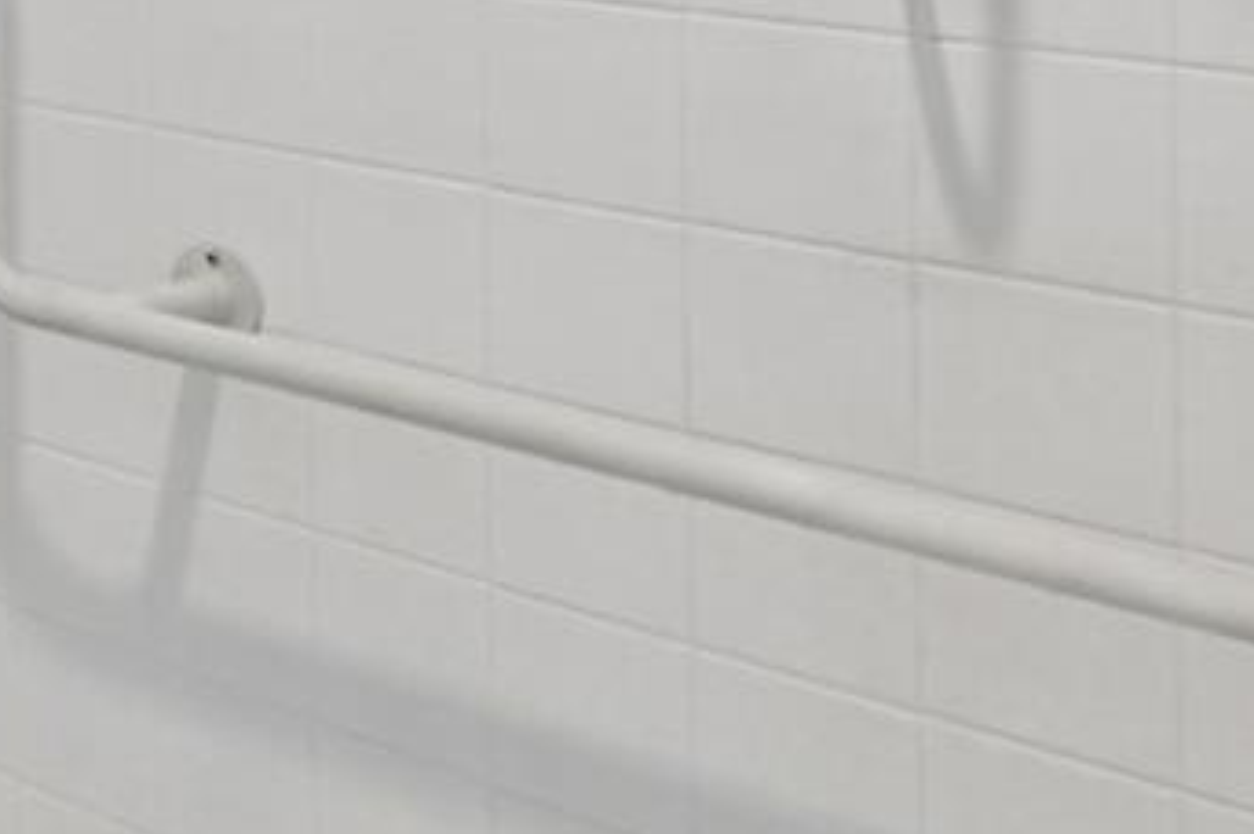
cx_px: -578
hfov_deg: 23.6
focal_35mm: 70
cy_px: -399
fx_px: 2436
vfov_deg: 17.5
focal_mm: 10
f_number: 7.1
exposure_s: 1/8
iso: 100
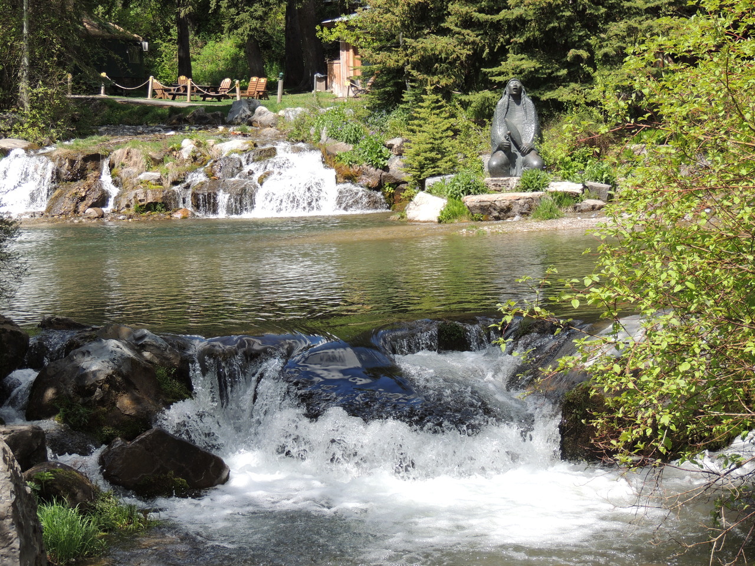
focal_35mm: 85
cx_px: 378
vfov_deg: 17.4
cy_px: 283
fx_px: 1854
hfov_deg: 23.0
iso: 100
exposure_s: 1/400
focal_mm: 15.1
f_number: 4
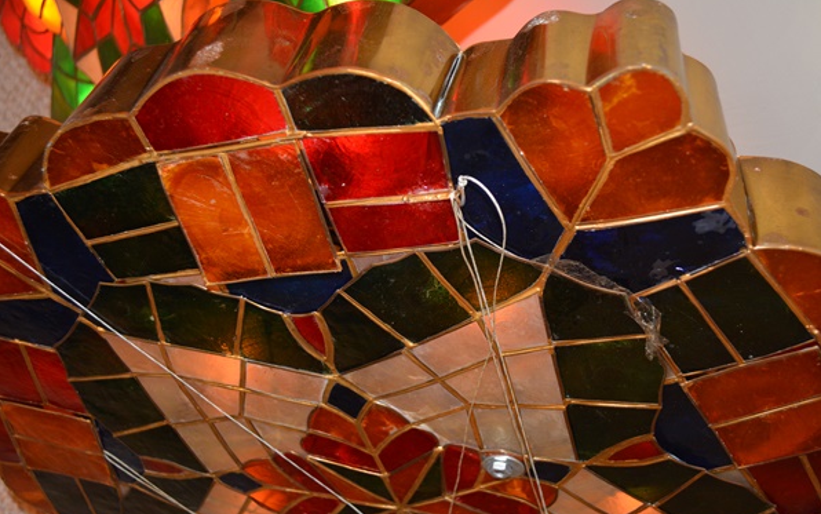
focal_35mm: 40
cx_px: 410
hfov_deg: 49.3
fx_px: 895
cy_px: 258
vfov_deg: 32.0
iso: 1000
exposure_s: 1/60
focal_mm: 26
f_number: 4.2
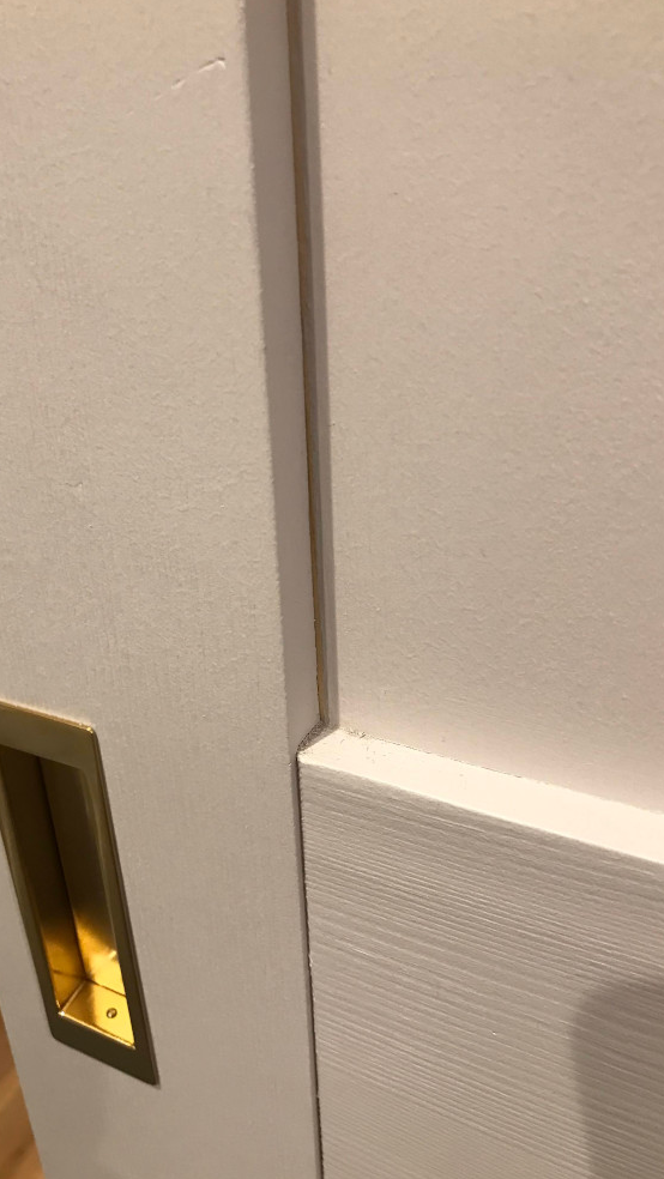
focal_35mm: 31
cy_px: 593
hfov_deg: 37.7
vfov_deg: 62.6
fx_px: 970
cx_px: 274
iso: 50
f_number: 1.8
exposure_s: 1/17
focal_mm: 3.99
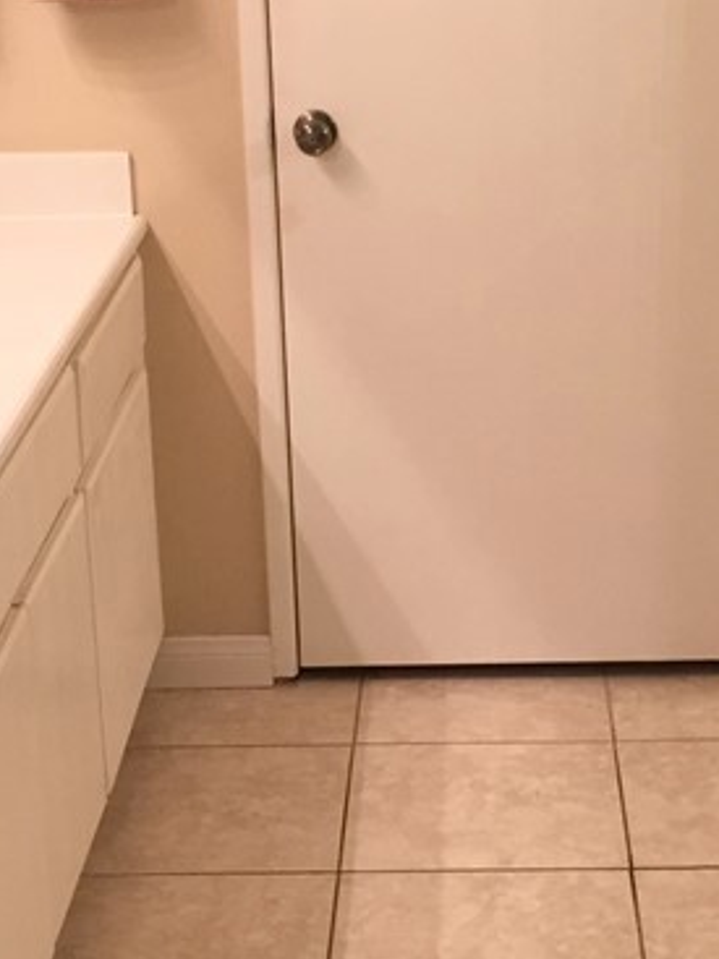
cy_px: 436
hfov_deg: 18.1
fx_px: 2245
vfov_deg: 24.1
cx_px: 494
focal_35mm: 81
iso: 80
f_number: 2.2
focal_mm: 4.15
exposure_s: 1/30
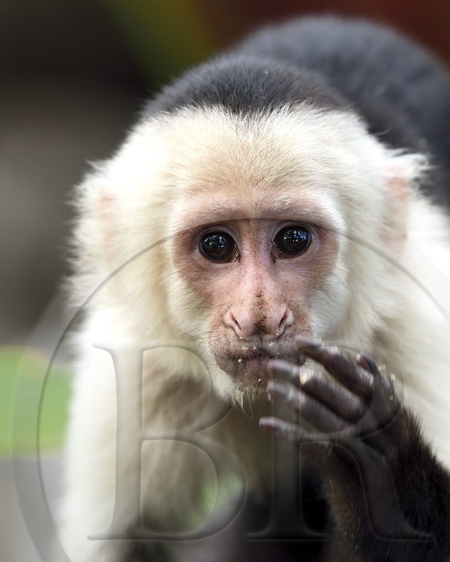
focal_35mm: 333
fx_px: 5545
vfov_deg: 5.8
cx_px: 259
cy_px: 441
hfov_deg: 4.6
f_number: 3.2
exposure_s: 1/320
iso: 200
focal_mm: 155
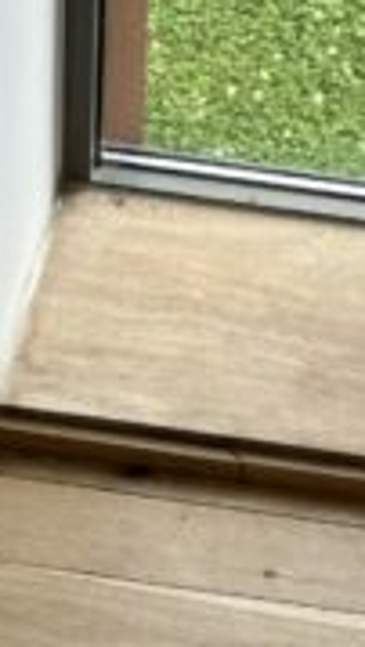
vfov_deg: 6.9
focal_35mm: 312
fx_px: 5356
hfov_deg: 3.9
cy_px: 558
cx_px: -47
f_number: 2.8
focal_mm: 9
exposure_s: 1/121
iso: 80
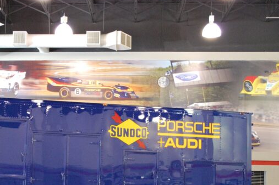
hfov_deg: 28.1
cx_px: 70
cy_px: 138
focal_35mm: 71
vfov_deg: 19.0
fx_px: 550
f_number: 4.8
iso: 1600
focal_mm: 30
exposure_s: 1/30
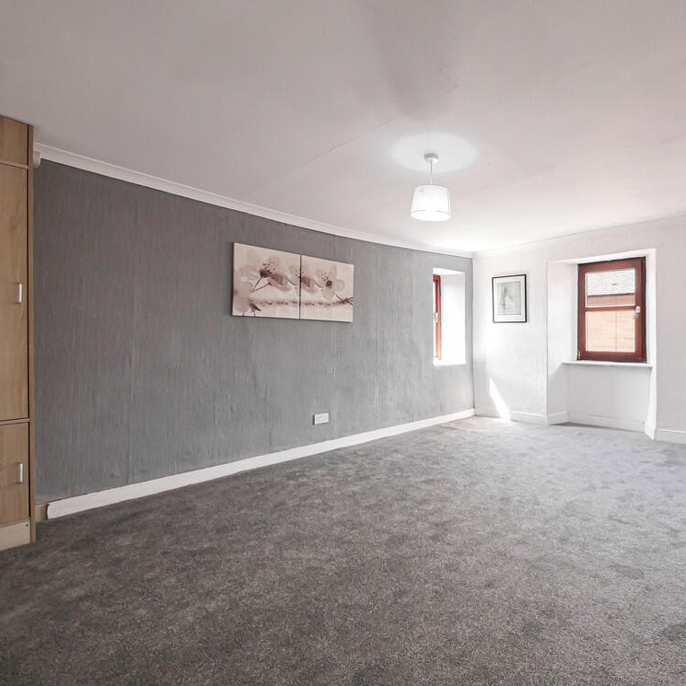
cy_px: 346
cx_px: 448
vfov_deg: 84.0
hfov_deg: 81.6
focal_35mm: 17
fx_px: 381
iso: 640
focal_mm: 7
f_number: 4
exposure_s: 1/60
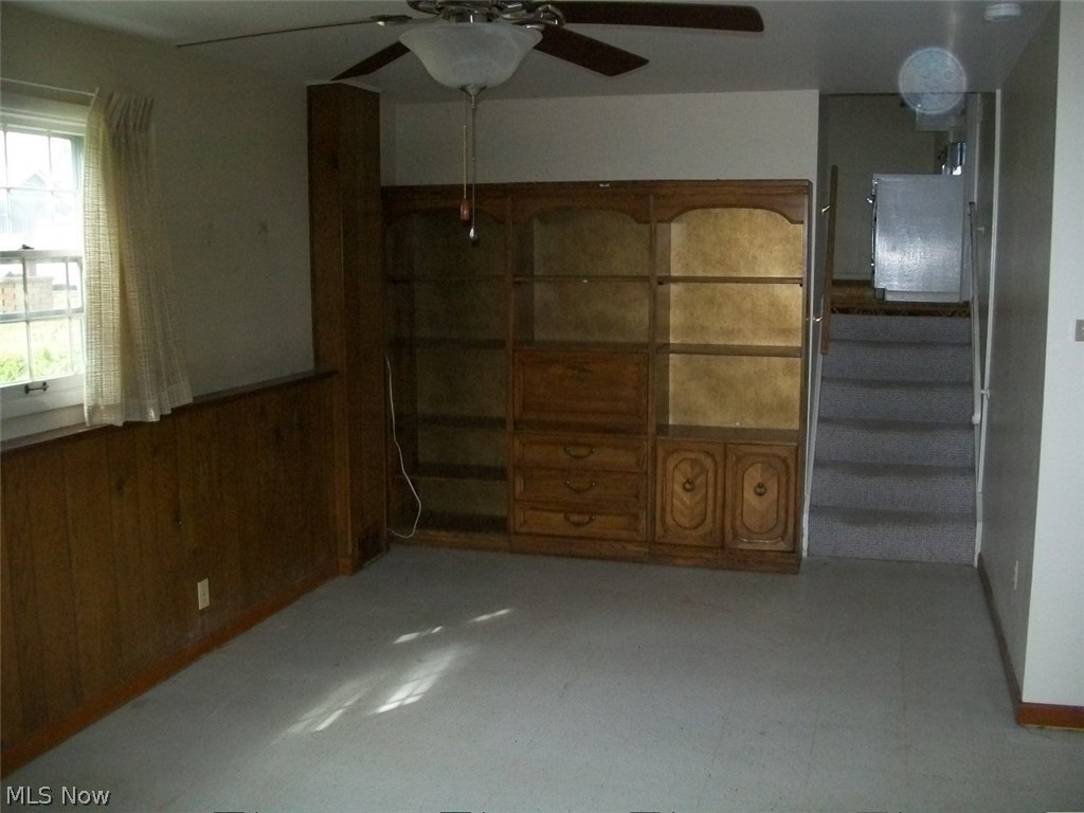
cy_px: 406
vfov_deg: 41.8
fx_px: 1065
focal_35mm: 34
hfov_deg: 54.0
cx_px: 542
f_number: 2.7
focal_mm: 6.1
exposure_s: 1/125
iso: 200
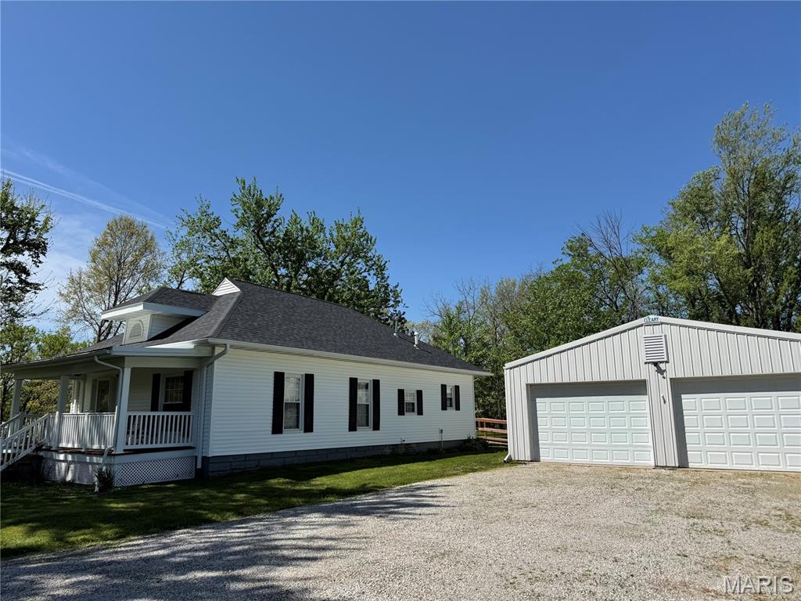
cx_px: 400
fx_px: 555
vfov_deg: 56.8
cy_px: 300
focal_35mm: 24
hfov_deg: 71.6
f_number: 1.78
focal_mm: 6.76
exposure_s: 1/6173
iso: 80
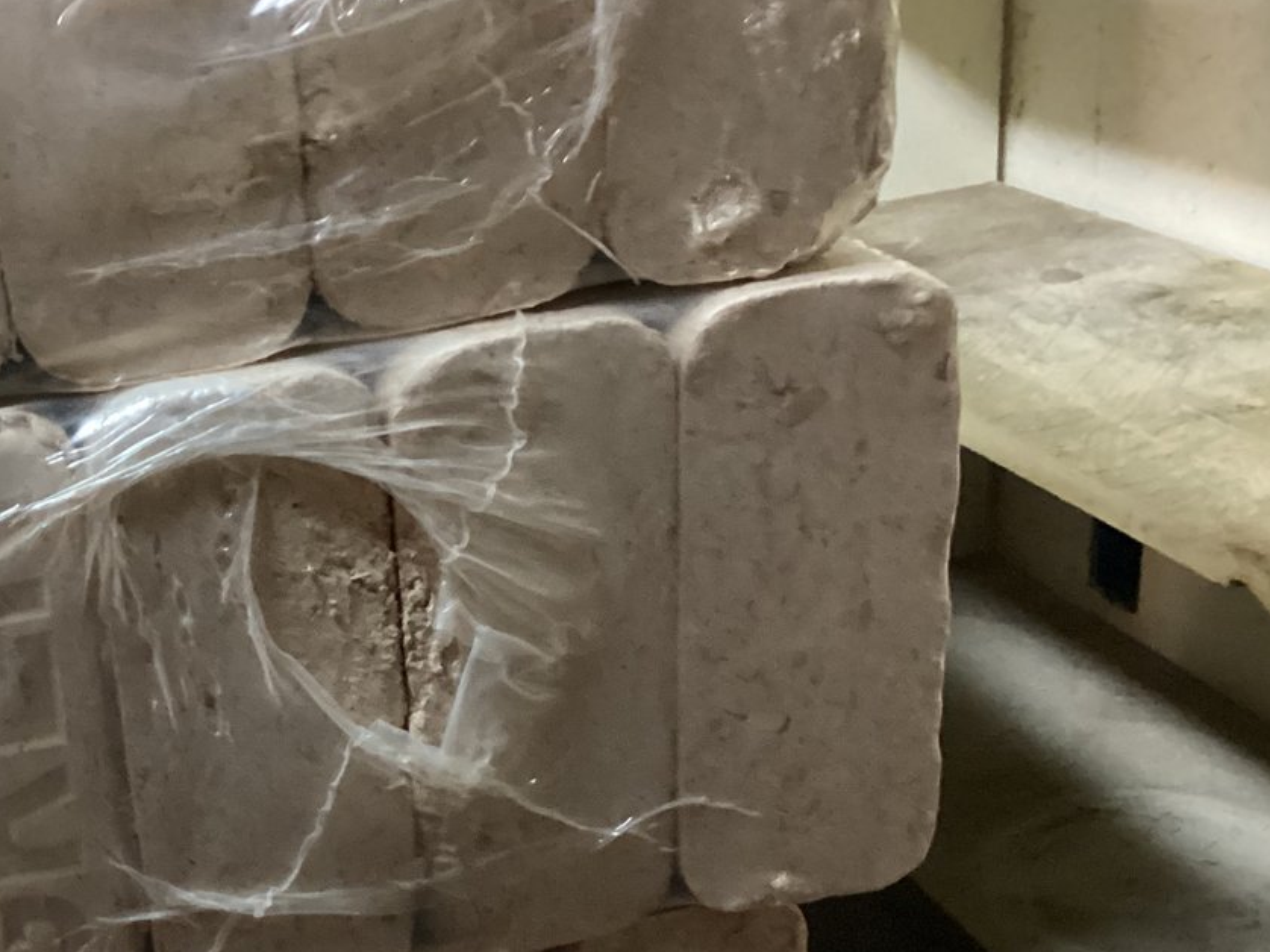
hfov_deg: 33.1
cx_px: 199
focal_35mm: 56
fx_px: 2054
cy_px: 709
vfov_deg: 25.8
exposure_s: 1/40
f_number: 2.4
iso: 400
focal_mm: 3.3
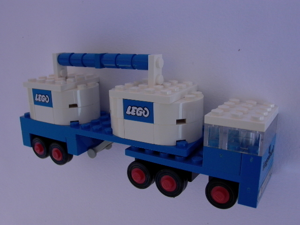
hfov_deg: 55.4
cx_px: 150
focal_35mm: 33
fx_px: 286
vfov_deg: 42.9
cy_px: 112
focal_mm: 7.13
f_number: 4.03
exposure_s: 1/652
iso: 100
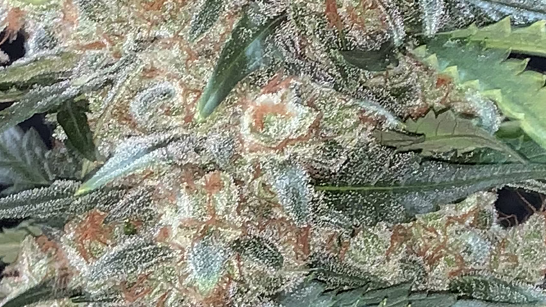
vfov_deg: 9.0
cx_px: 352
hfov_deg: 16.0
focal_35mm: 134
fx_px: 1940
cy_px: 322
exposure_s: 1/4
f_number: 1.8
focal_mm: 4.25
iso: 50
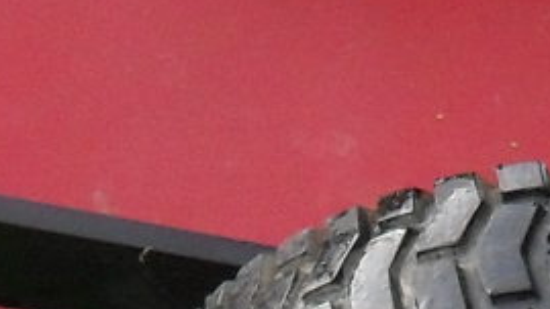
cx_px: 826
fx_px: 4227
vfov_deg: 4.0
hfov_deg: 7.3
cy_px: -681
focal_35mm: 290
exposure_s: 1/45
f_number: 3.2
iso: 120
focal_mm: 6.3
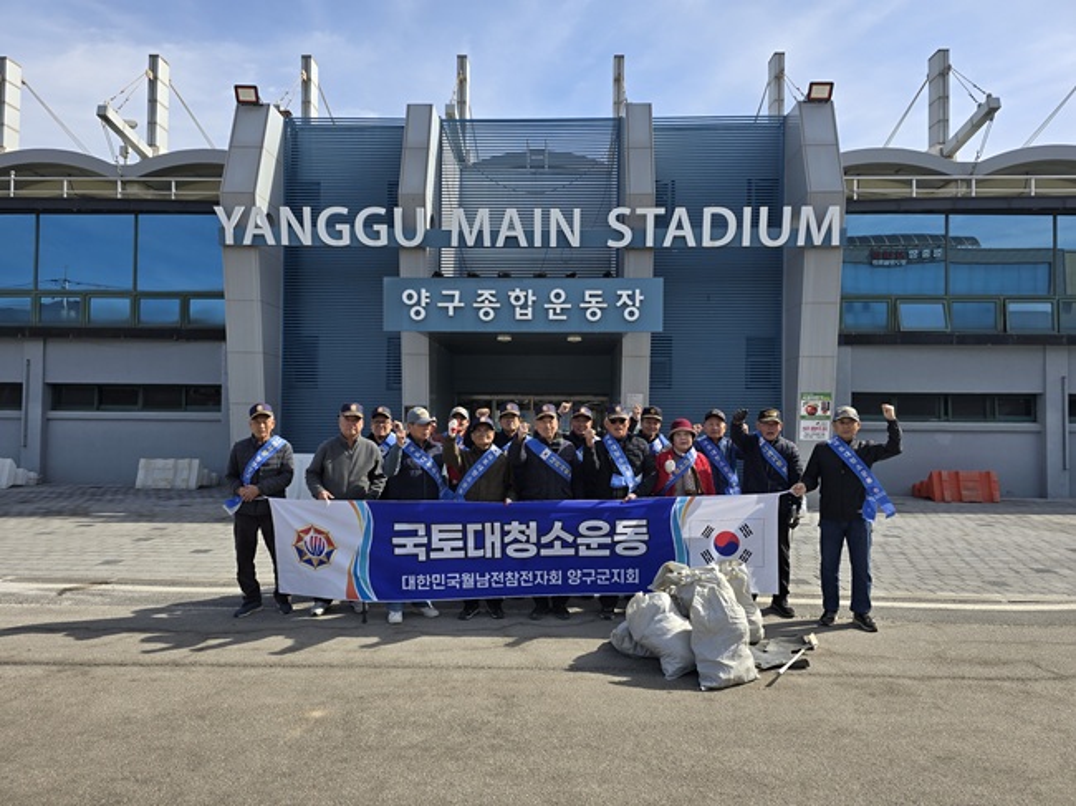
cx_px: 538
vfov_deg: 58.8
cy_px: 403
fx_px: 715
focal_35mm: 23
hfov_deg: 73.9
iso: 12
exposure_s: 1/591
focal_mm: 6.3
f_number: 1.7
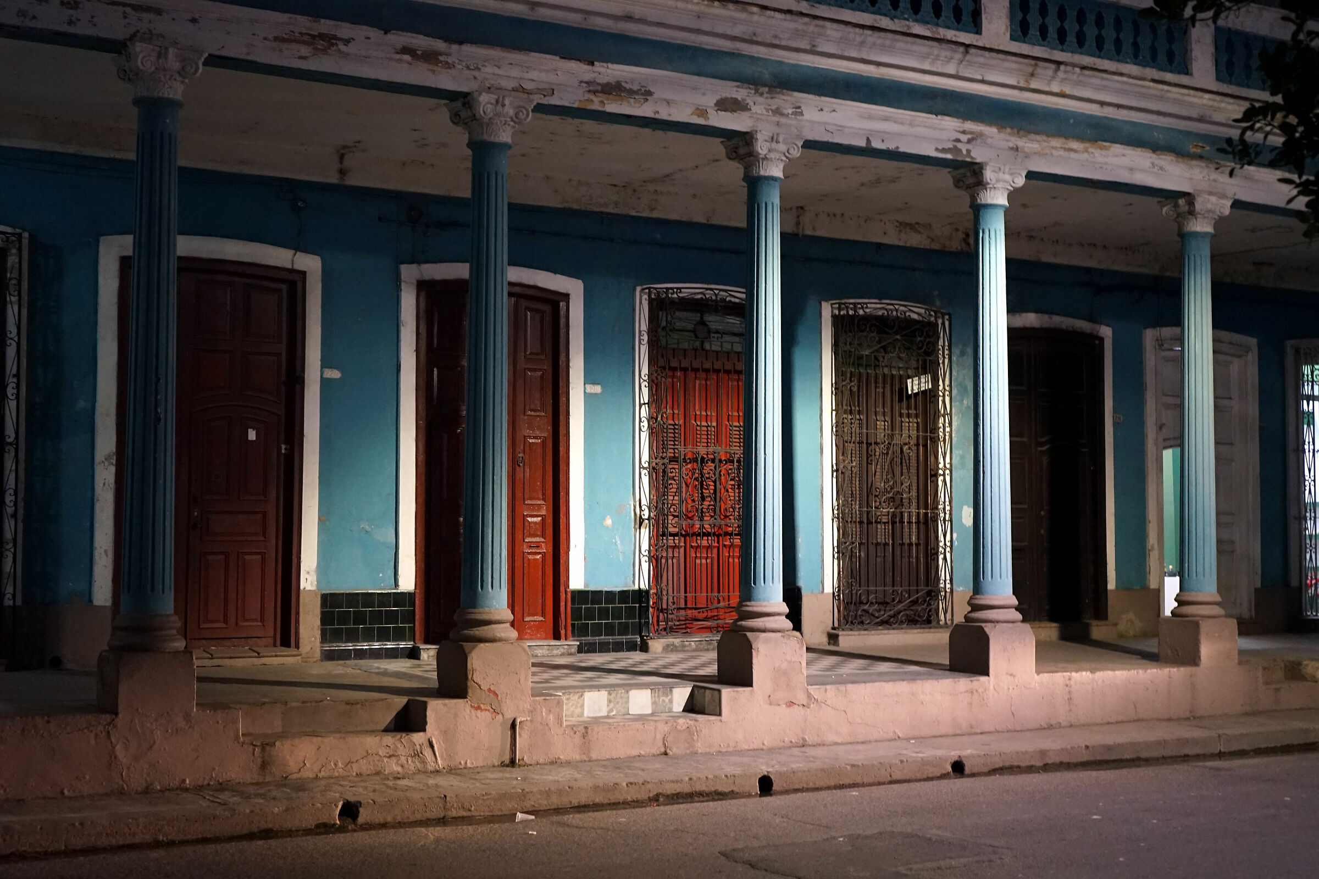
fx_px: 1722
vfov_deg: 28.6
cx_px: 660
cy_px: 440
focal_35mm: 47
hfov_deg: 41.9
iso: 3200
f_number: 5
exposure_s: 1/25
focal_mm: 47
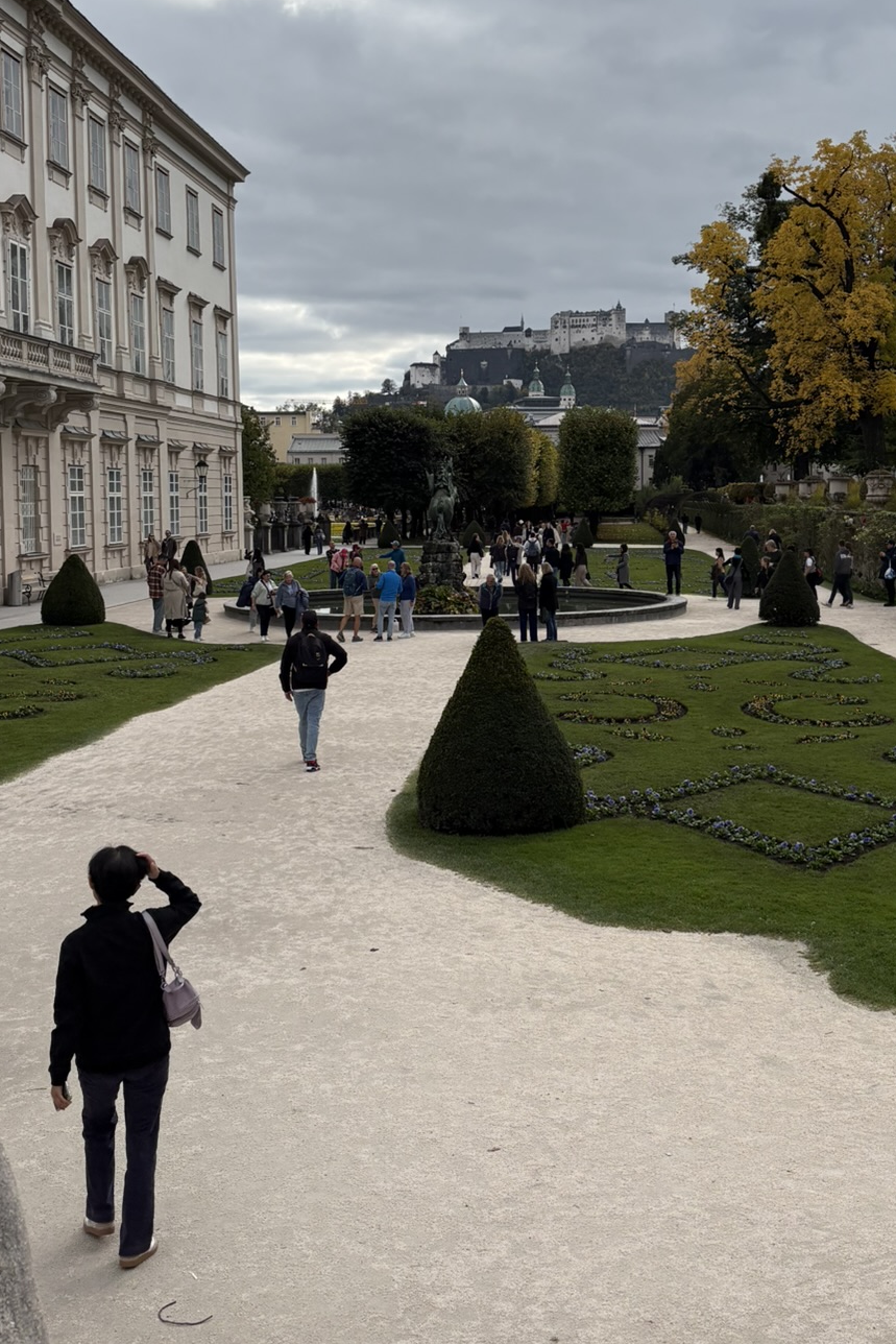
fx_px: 1605
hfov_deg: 31.2
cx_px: 476
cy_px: 560
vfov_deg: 45.3
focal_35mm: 43
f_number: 1.6
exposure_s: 1/6993
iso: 80
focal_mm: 5.96
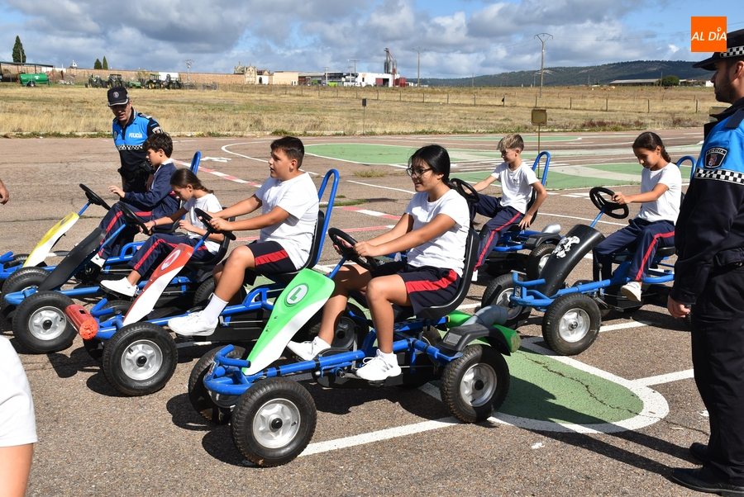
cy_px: 248
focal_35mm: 40
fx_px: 838
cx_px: 372
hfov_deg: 47.9
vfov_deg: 33.1
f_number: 10
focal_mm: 27
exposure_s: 1/400
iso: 200
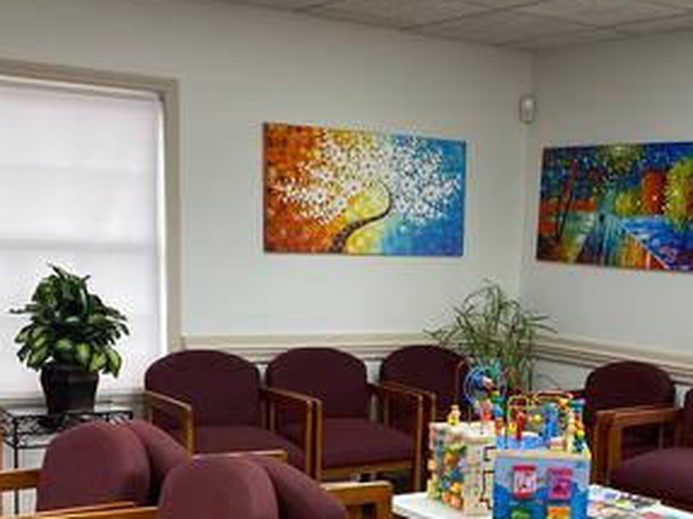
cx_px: 455
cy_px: 449
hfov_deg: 34.1
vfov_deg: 25.4
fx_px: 1121
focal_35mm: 56
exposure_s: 1/120
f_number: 1.8
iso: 100
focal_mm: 4.25
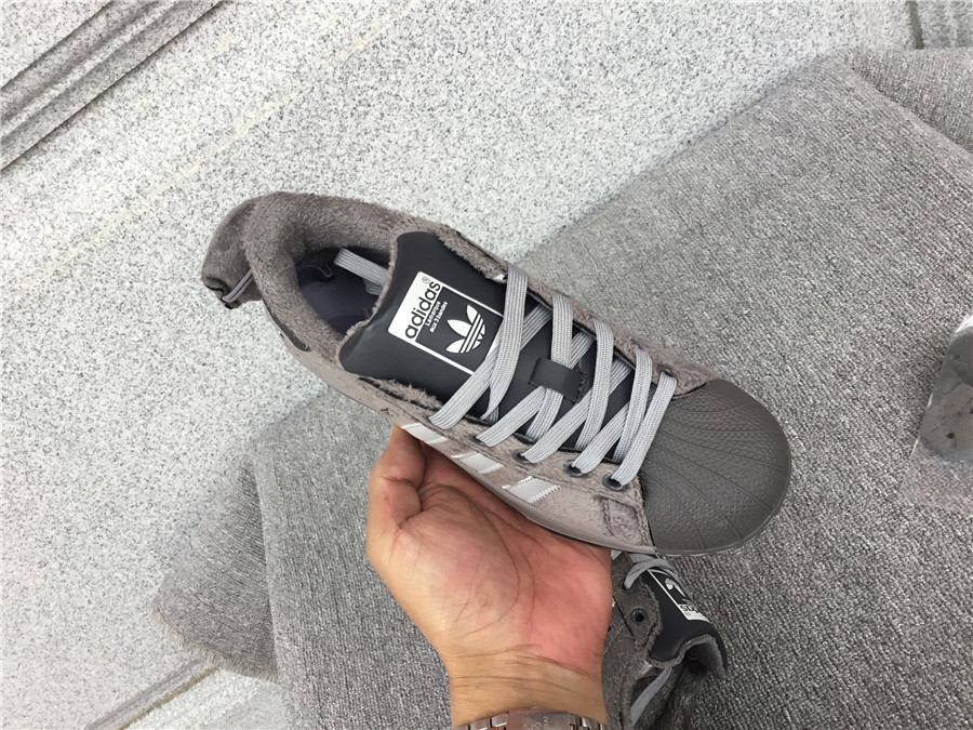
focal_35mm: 31
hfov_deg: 58.4
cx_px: 486
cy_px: 365
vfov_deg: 45.4
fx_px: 871
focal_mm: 3.3
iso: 25
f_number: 2.4
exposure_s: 1/115
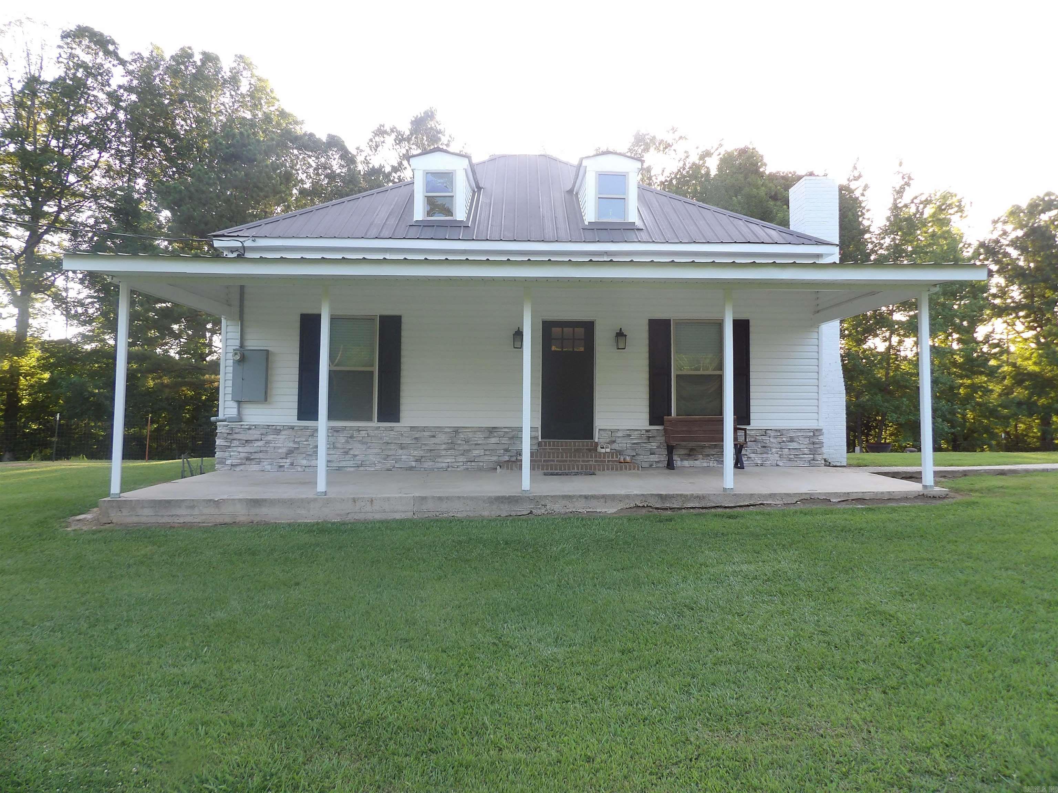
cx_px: 529
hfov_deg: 71.6
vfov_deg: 56.8
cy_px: 396
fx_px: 734
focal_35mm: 24
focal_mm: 4.3
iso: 100
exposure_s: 1/67
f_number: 3.2
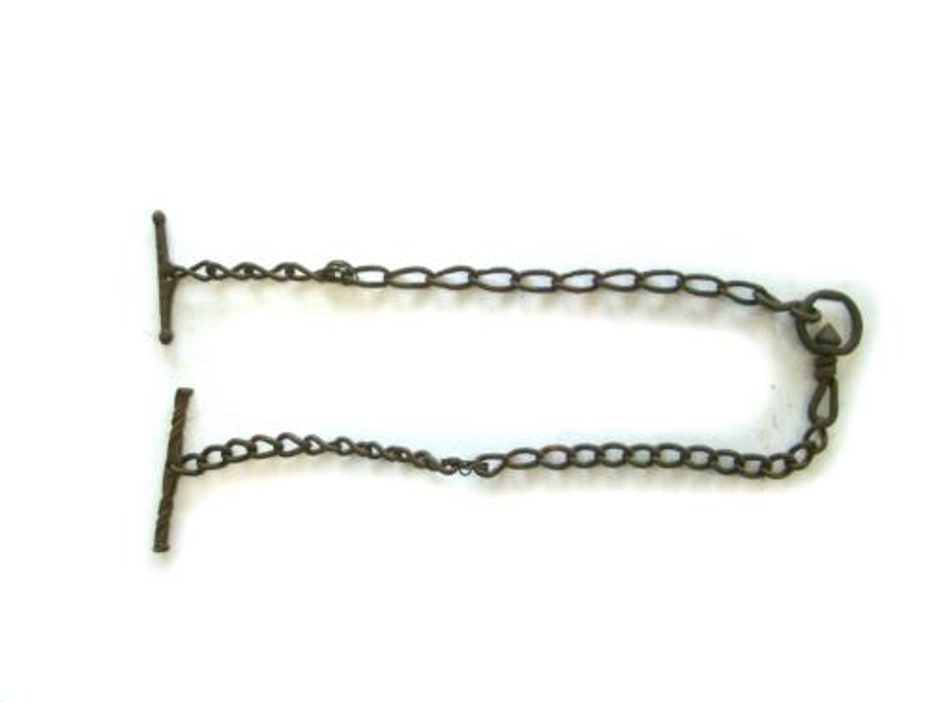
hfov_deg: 52.6
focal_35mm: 35
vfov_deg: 40.7
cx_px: 468
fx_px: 946
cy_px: 351
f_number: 2.6
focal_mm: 5.8
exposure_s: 1/100
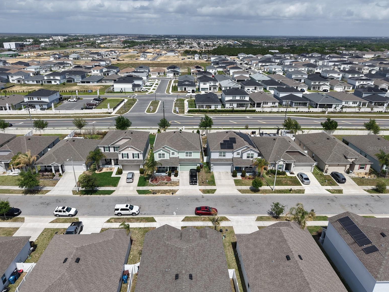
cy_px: 148
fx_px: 281
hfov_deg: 69.4
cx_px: 189
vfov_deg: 54.9
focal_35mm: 25
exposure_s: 1/5000
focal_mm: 8.67
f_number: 1.8
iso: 110
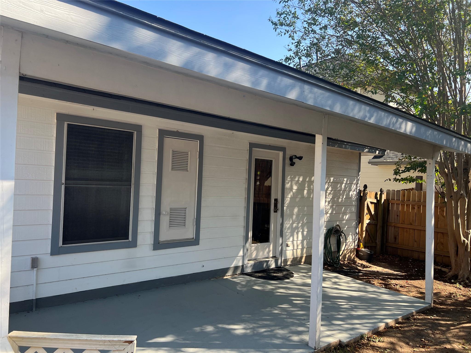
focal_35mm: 26
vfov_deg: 53.1
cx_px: 236
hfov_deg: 67.3
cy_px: 176
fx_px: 354
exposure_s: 1/654
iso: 50
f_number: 1.5
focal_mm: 5.7
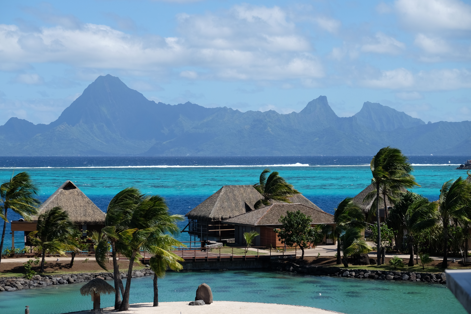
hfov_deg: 19.1
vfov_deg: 12.8
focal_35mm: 107
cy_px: 157
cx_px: 236
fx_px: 1400
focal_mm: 71.5
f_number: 4
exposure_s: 1/1600
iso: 200
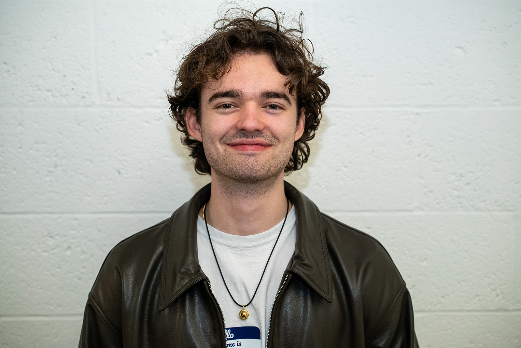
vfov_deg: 24.7
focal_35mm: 55
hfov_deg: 36.2
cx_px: 260
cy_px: 174
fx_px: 796
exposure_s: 1/125
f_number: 4.5
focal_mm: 55
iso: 2000
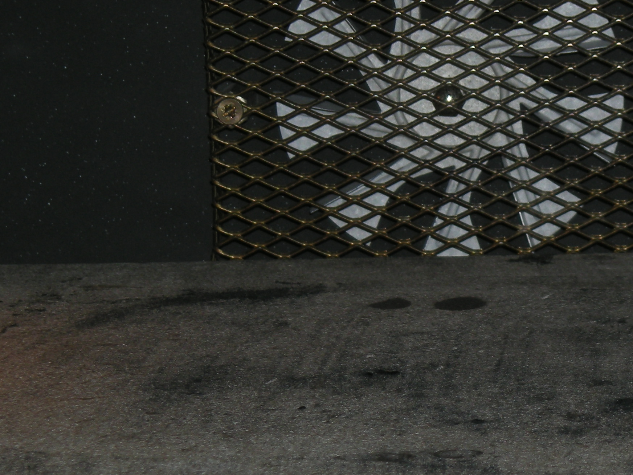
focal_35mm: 185
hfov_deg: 10.6
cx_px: 528
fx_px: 3383
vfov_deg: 8.0
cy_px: 395
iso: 50
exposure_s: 1/60
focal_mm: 17.1
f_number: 4.7
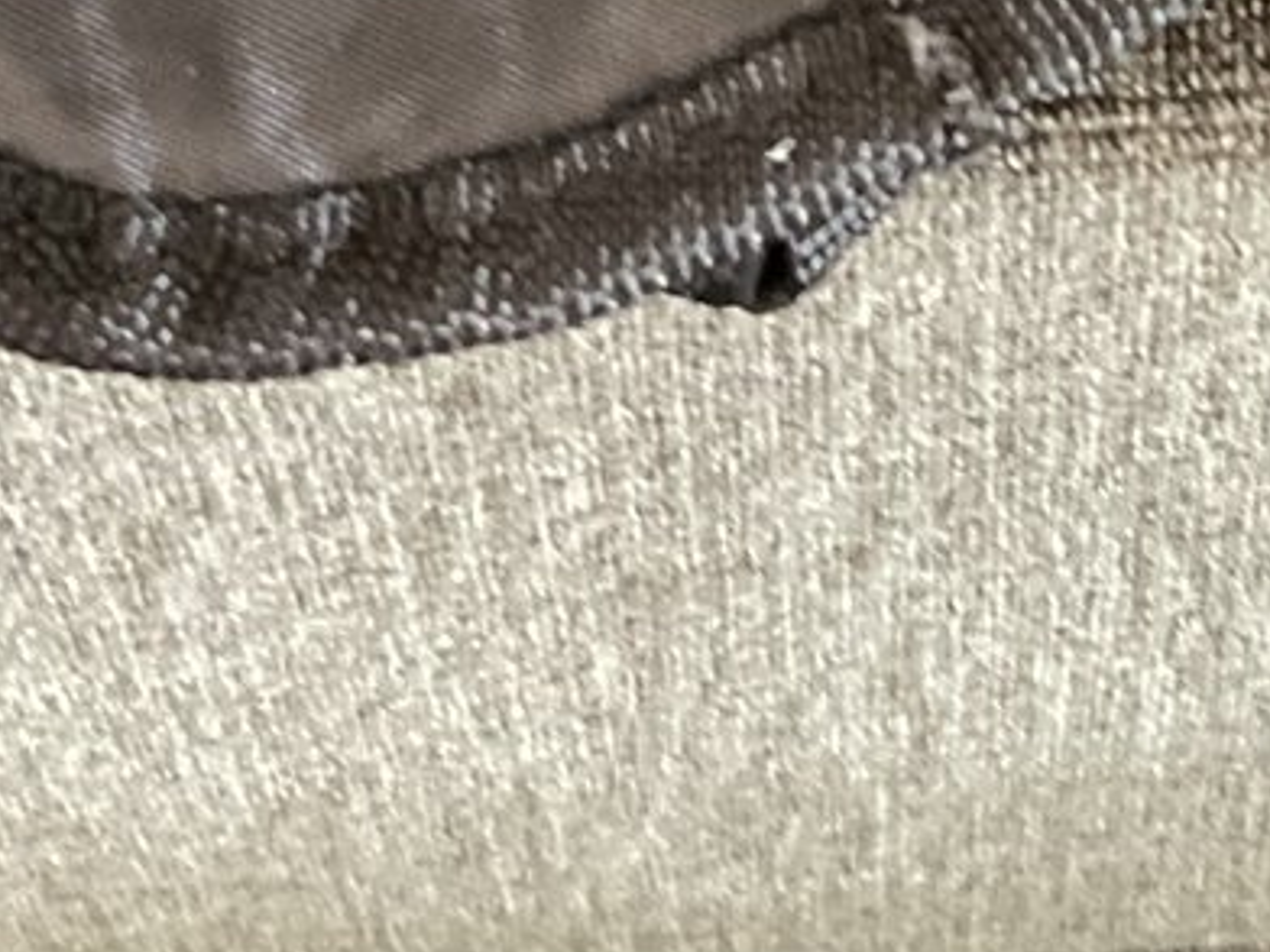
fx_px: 4109
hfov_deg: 17.1
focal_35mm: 112
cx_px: 1323
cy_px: -795
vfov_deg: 12.1
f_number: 1.8
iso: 500
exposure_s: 1/20
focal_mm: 3
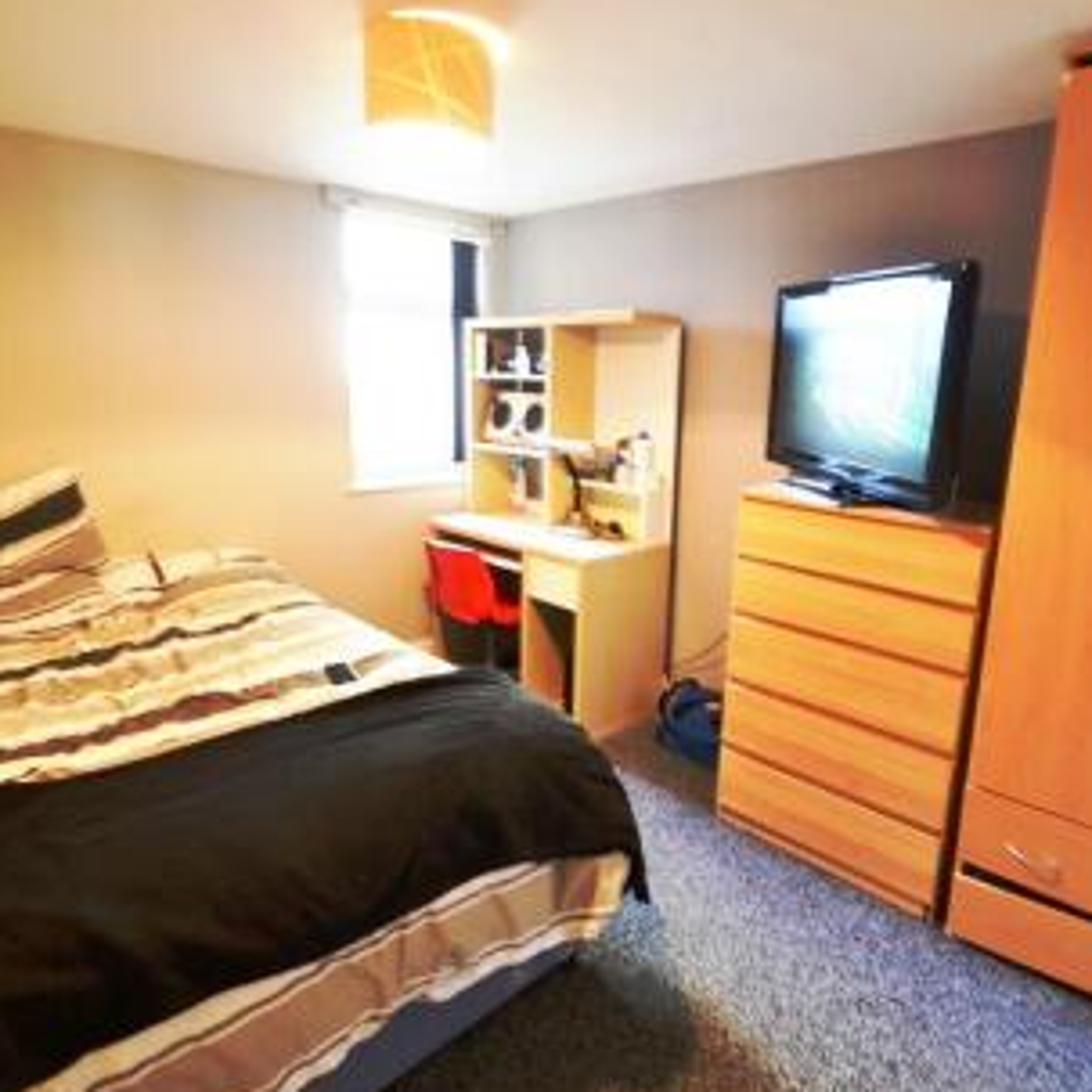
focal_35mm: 20
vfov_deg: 74.8
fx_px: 714
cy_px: 553
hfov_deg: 74.5
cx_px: 616
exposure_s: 1/4
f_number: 4.5
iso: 100
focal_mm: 10
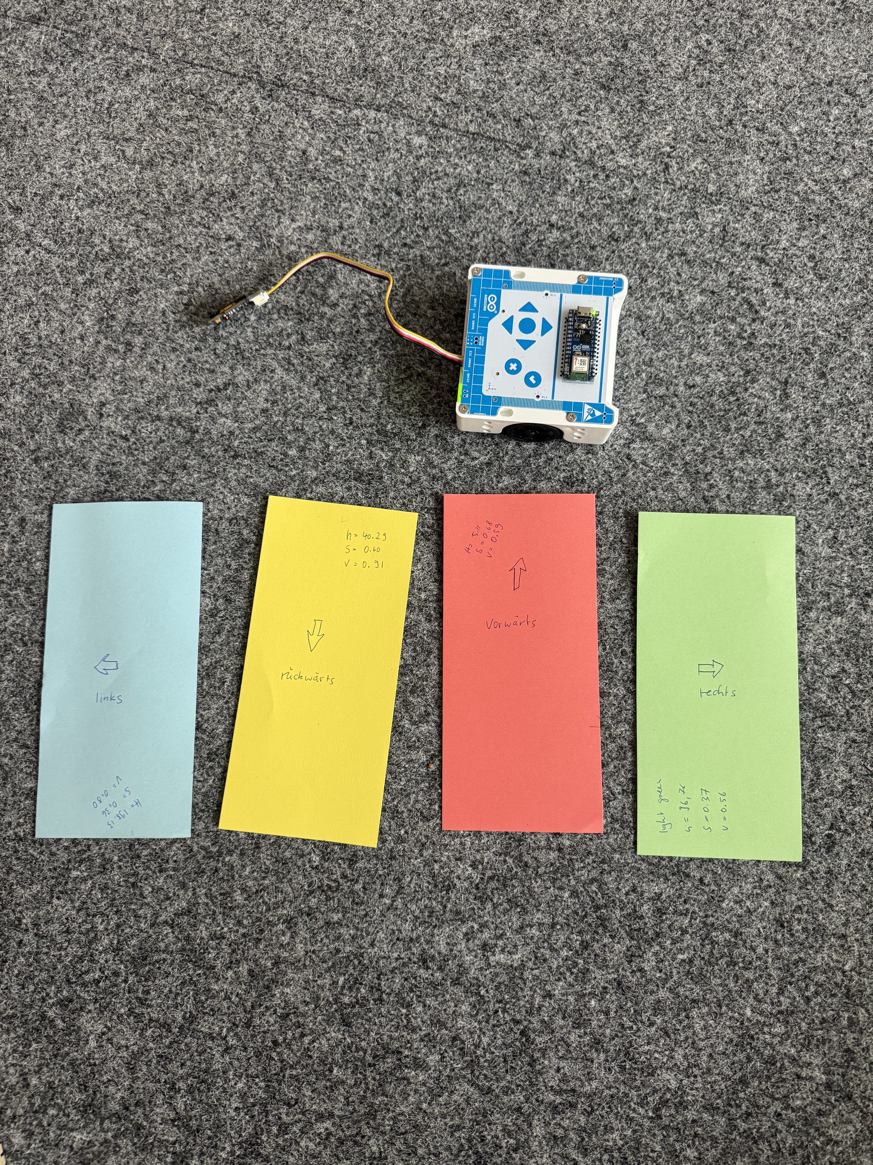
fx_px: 807
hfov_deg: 56.8
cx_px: 436
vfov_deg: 71.6
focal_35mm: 24
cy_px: 582
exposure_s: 1/60
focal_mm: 6.76
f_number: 1.78
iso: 400
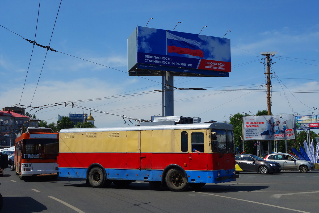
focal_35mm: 41
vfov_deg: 32.6
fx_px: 363
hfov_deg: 47.4
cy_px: 106
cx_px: 160
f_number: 8
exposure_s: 1/500
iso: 125
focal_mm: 15.28
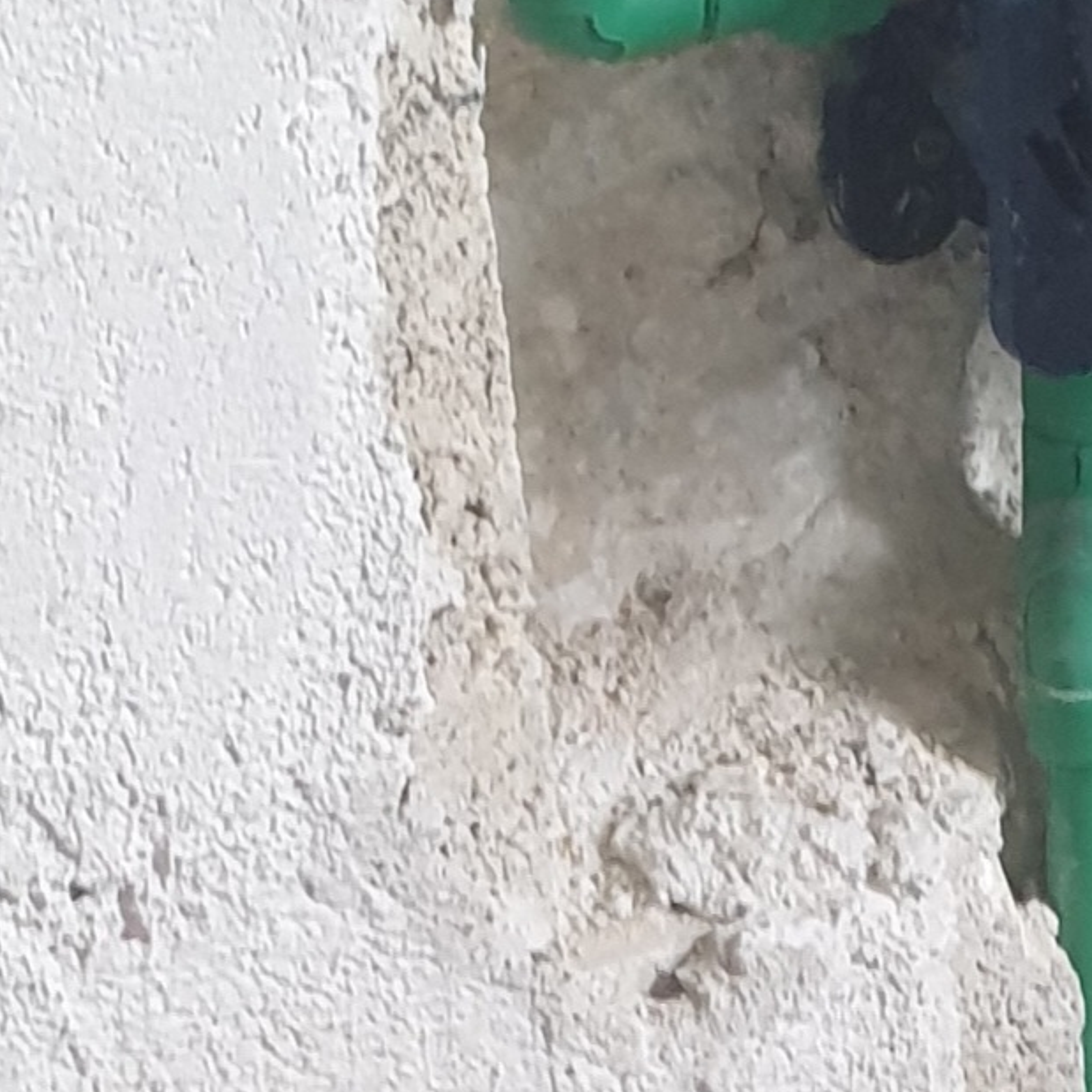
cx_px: 1417
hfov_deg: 15.2
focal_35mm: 109
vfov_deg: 15.9
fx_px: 3890
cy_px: 885
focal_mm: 4.3
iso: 250
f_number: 2.4
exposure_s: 1/50
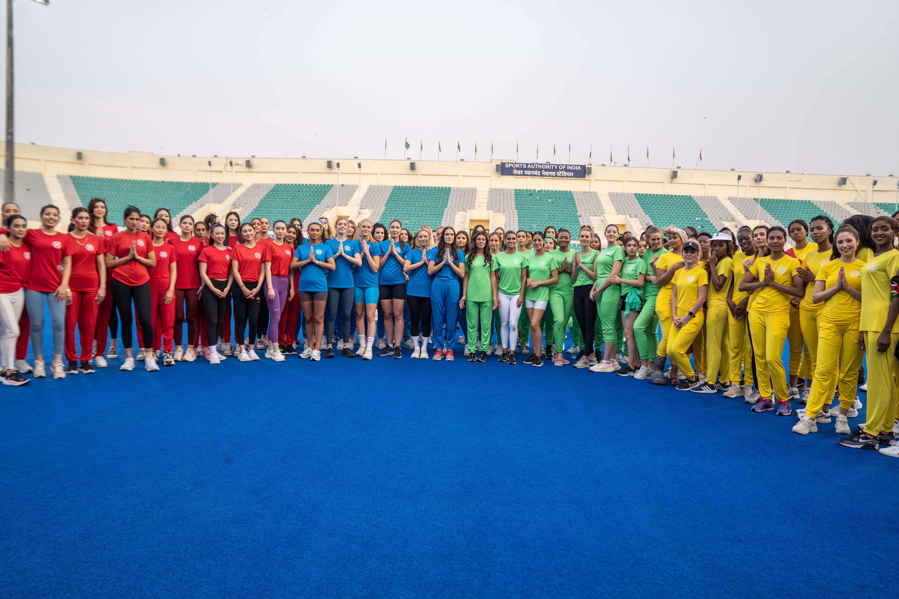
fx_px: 599
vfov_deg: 53.1
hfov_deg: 73.7
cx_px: 450
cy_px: 300
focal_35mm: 24
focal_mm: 24
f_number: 2.8
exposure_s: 1/800
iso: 250
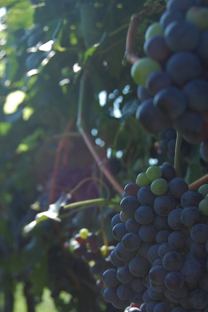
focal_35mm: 66
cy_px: 223
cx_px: 92
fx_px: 573
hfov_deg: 20.6
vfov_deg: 30.2
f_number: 4
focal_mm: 24
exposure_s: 1/500
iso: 200
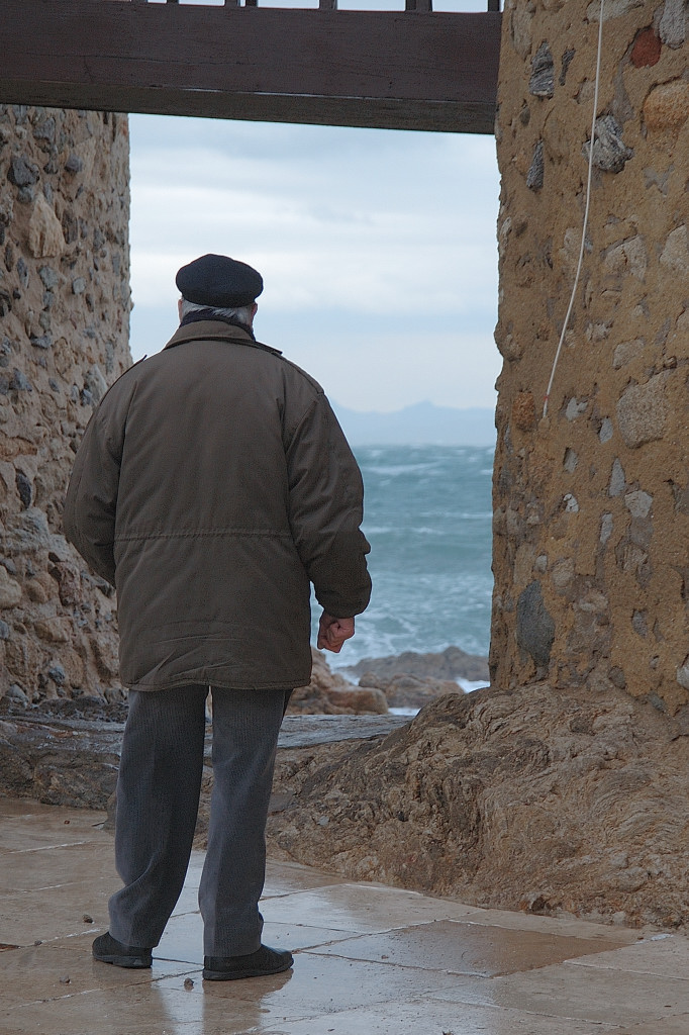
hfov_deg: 11.7
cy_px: 518
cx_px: 344
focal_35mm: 117
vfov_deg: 17.5
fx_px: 3361
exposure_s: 1/60
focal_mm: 78
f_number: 5.6
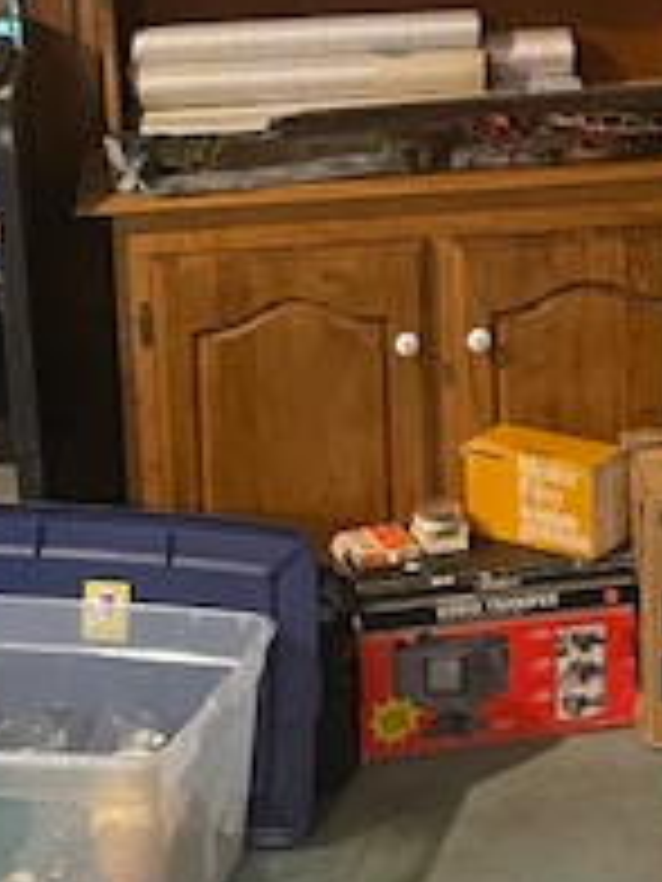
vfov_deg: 22.5
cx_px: 509
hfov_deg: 17.3
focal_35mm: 85
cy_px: 117
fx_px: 2167
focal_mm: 4.2
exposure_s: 1/30
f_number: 1.6
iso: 1000
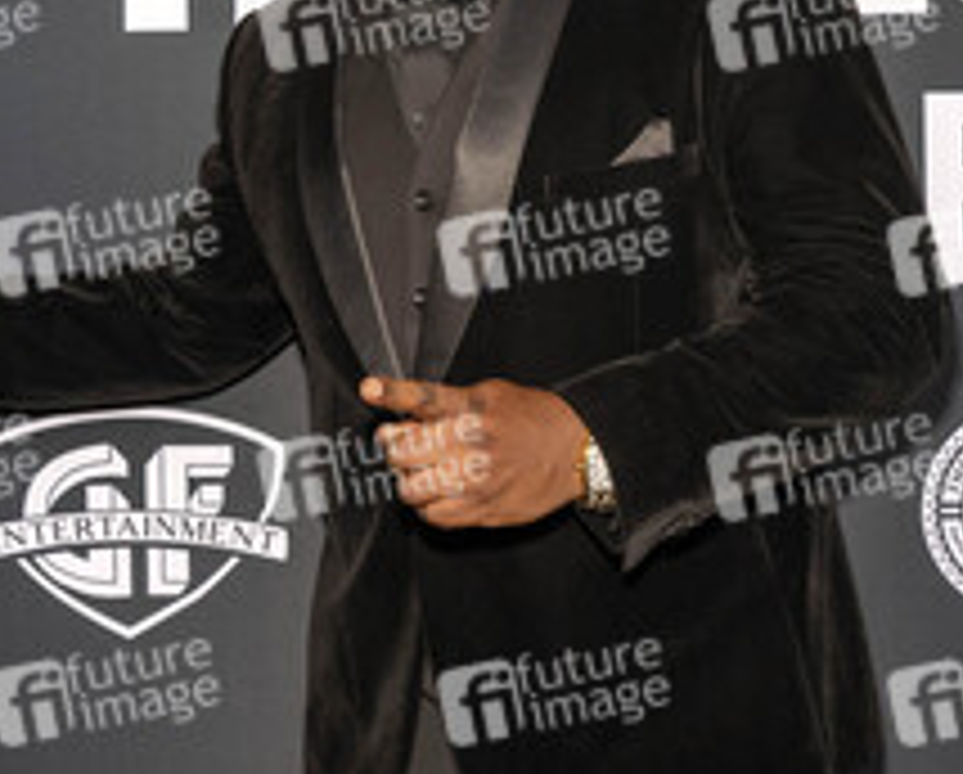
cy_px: 130
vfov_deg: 20.7
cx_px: 434
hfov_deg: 26.0
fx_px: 2084
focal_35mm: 73
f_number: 5.6
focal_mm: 37
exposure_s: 1/200
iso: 800
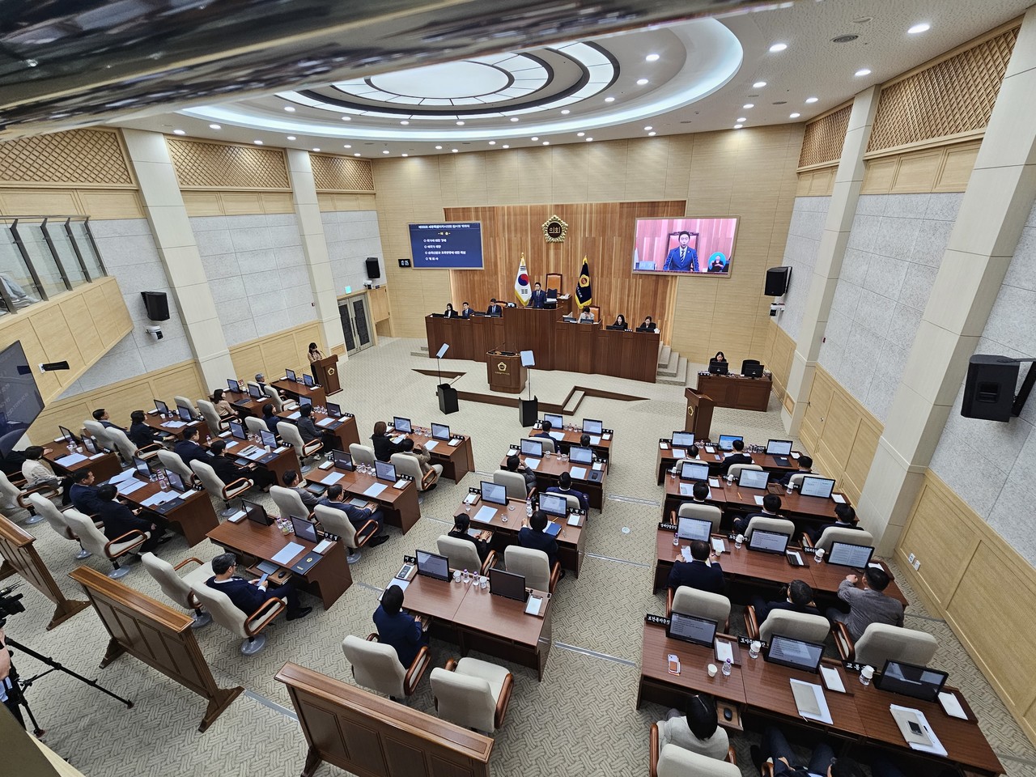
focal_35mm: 13
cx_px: 518
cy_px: 388
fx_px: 389
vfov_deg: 89.9
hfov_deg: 106.2
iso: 80
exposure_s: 1/60
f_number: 2.2
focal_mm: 2.2
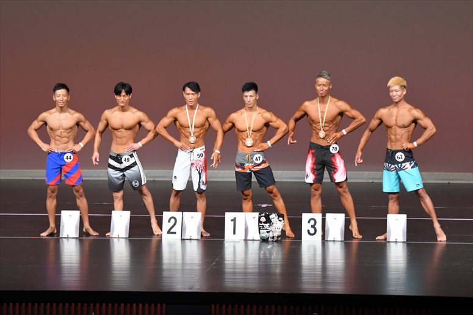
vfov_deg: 7.3
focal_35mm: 187
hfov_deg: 11.0
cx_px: 236
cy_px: 158
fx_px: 2456
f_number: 5.6
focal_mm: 125
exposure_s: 1/400
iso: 4000
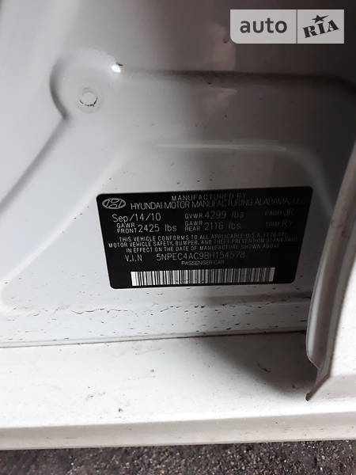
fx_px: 370
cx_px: 178
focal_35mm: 27
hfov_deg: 51.4
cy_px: 238
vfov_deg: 65.3
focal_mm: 3.7
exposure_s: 1/33
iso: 200
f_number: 1.7
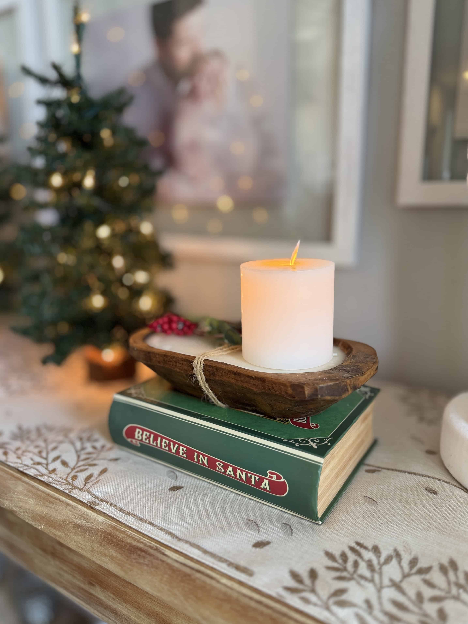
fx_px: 433
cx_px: 234
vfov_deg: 71.6
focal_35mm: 24
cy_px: 312
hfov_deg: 56.8
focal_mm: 6.8
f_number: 1.8
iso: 160
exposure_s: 1/60
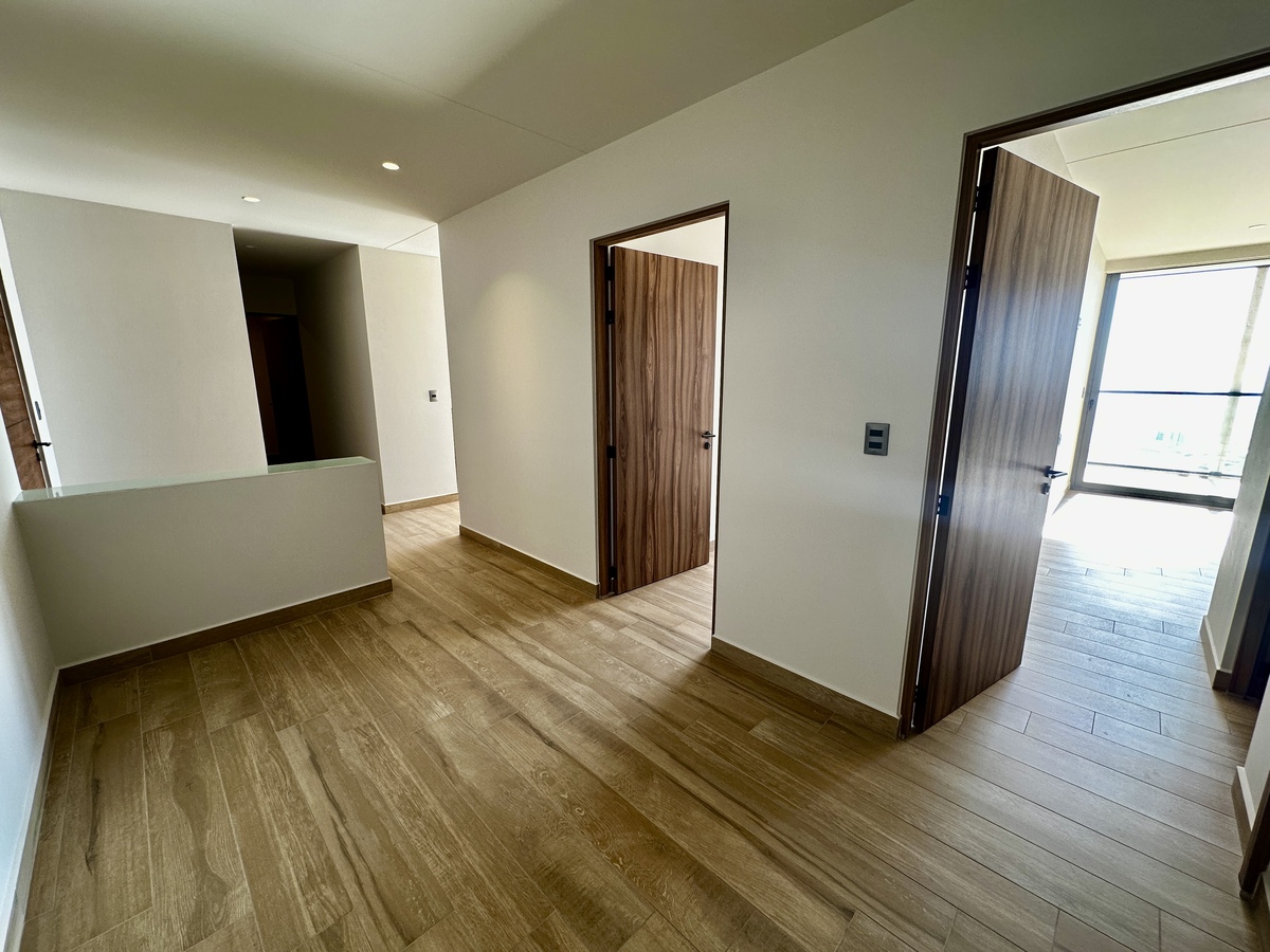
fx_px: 514
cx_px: 635
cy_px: 476
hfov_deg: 102.1
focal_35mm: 14
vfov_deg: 85.7
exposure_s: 1/99
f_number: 2.2
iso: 80
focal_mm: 2.22
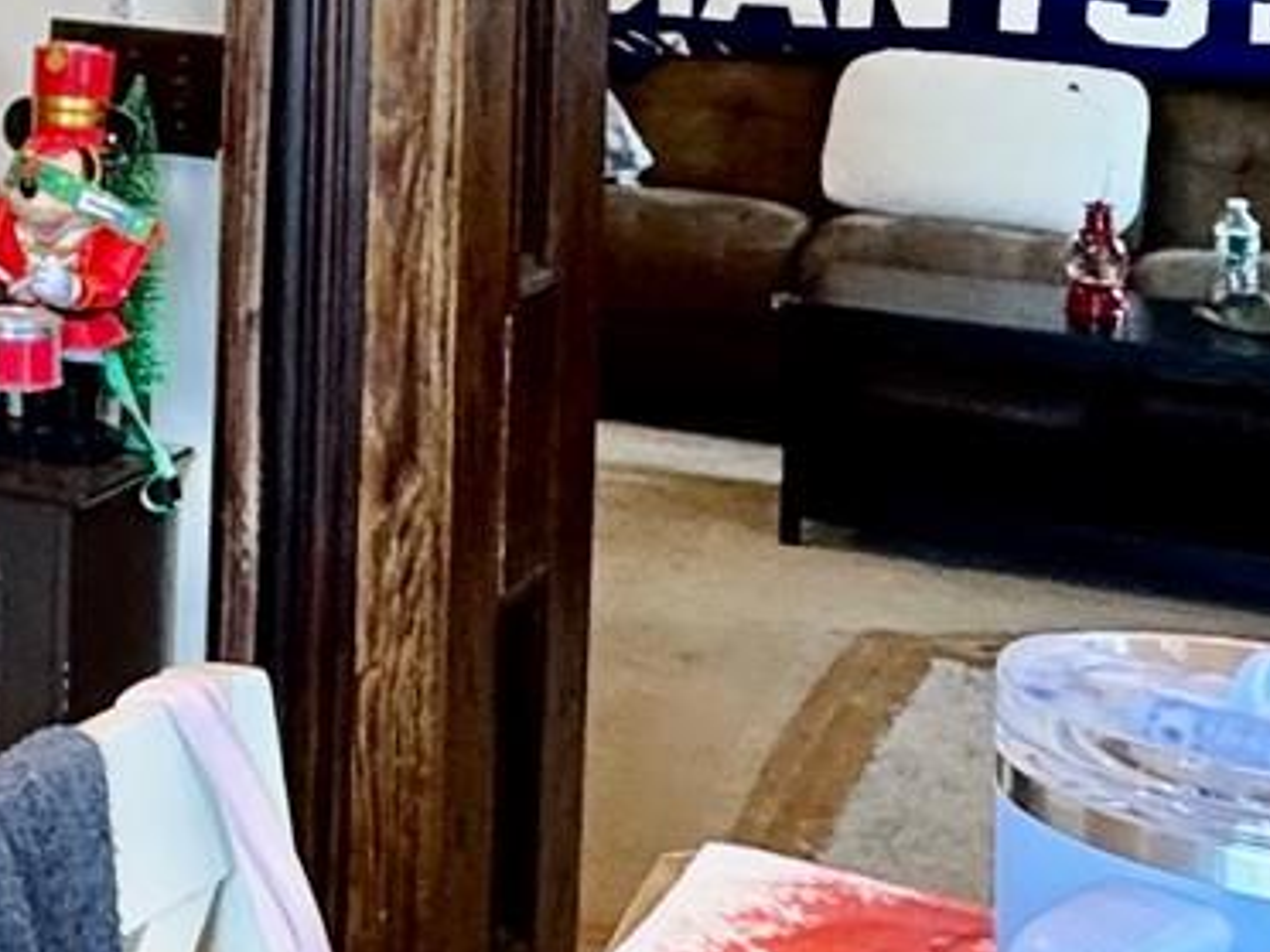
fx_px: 2825
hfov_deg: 21.0
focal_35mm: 77
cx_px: -696
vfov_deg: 18.2
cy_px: -184
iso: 250
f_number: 2.2
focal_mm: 2.22
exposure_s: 1/60
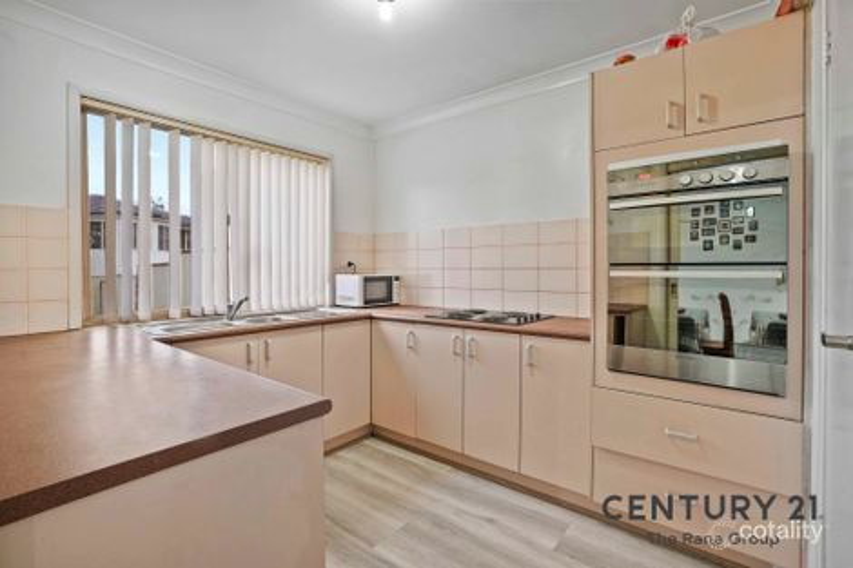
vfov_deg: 73.7
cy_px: 284
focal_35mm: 16
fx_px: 379
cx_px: 426
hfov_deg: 96.8
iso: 100
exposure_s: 1/1.25
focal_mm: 16
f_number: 9
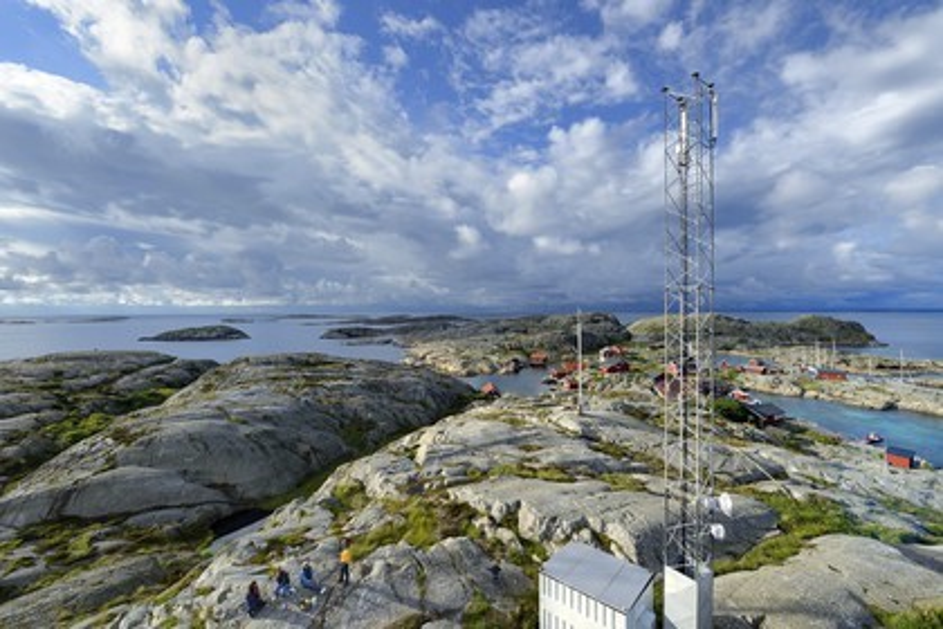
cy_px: 314
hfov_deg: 104.3
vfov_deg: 81.2
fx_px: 367
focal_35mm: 14
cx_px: 472
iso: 200
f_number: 9
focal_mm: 14
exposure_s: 1/500
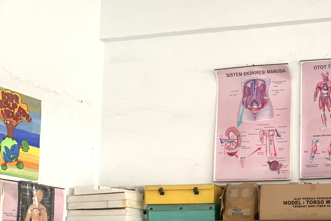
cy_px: 220
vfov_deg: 20.3
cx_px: 325
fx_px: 598
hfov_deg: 29.1
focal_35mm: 65
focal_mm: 4.25
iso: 160
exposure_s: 1/60
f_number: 1.8
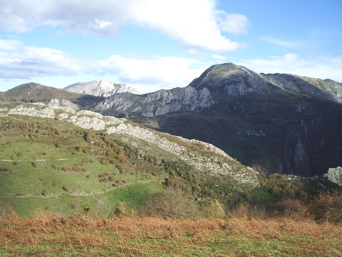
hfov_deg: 52.6
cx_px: 171
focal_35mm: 35
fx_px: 346
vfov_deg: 40.7
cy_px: 128
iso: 50
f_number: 4.3
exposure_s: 1/320
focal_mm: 5.8
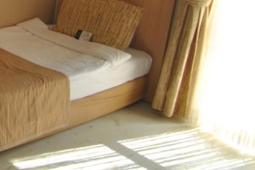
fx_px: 383
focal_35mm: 54
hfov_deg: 27.1
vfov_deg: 23.7
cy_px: -11
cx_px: -119
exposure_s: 1/125
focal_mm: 10
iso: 125
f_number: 3.5
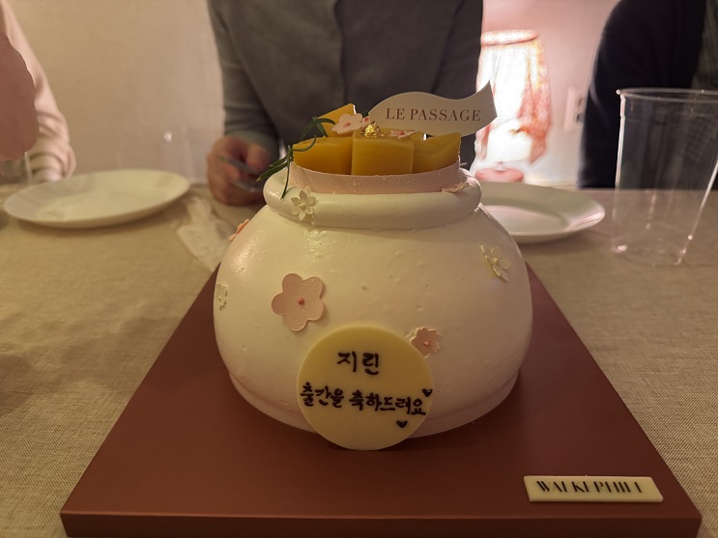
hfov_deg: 71.6
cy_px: 269
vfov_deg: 56.8
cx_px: 359
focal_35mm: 24
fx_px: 498
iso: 800
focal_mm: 6.76
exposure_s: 1/30
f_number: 1.78
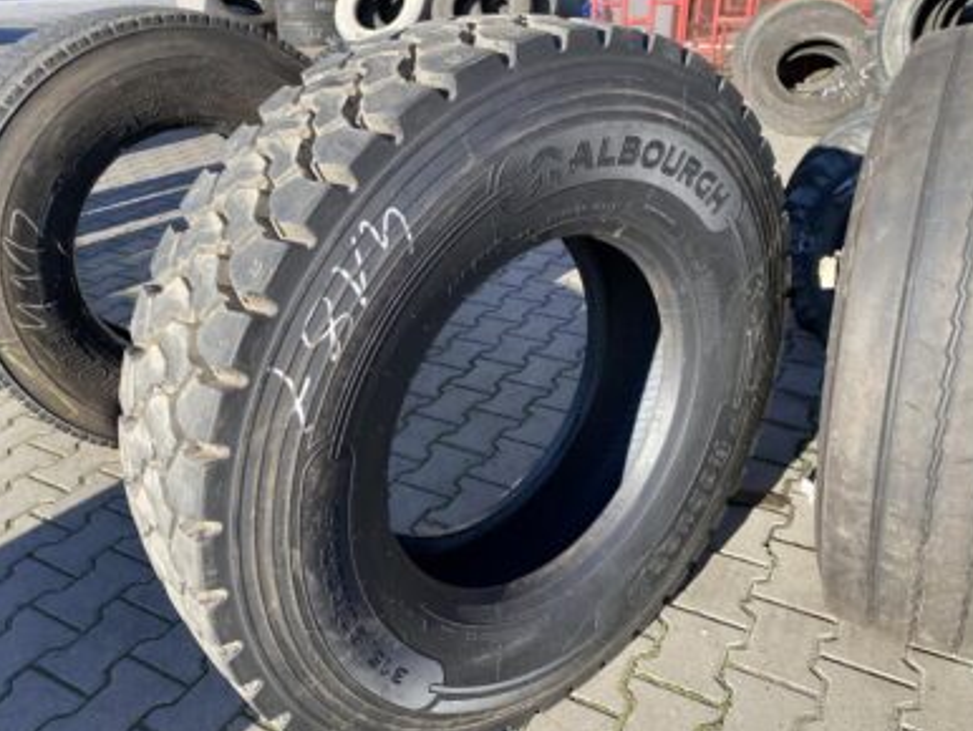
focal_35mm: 29
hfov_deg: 61.6
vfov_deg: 48.3
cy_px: 382
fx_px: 816
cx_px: 459
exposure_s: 1/485
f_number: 1.8
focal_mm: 4.25
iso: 32
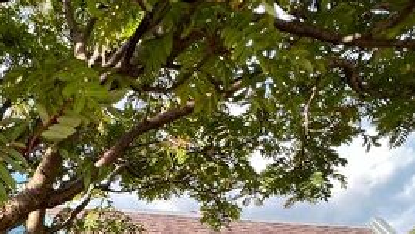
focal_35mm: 37
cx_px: 113
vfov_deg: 23.3
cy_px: 380
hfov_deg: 52.1
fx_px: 407
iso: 32
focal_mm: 1.57
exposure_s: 1/281
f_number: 1.8
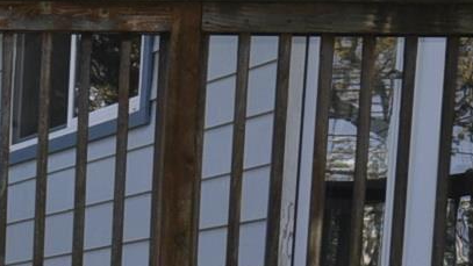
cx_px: -504
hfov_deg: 10.7
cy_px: 729
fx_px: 2283
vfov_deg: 6.2
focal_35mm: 182
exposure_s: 1/200
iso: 200
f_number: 7.1
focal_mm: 22
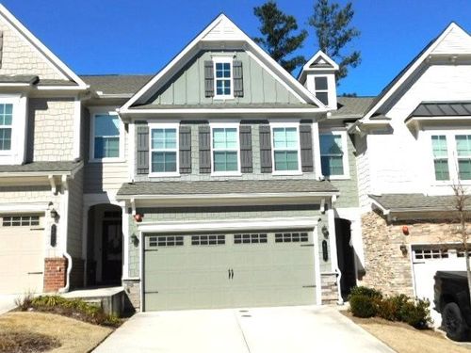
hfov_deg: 51.4
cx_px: 236
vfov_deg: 39.7
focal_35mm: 36
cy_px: 176
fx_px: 490
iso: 125
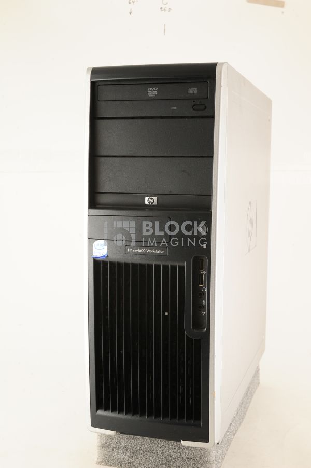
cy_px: 234
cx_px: 156
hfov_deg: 27.0
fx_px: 649
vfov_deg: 39.6
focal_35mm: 50
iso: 1600
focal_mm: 50
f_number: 11
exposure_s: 1/125
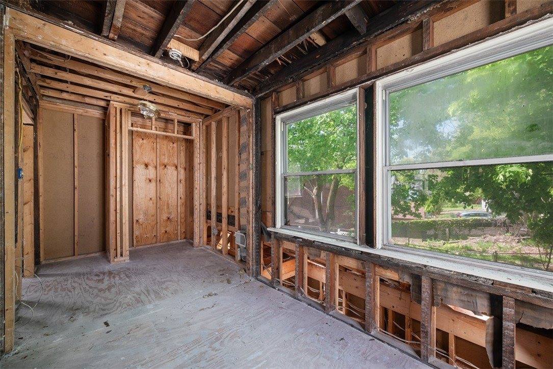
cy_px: 184
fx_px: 215
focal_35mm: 14
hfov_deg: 104.2
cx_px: 276
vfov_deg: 81.2
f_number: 8
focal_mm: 14
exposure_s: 1/5
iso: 400
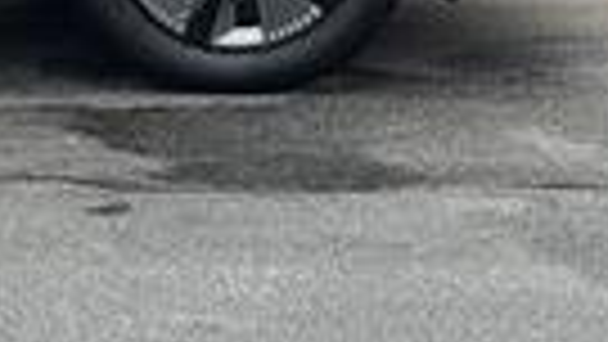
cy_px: -171
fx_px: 3144
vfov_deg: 6.2
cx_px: -423
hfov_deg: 10.5
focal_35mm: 195
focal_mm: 6.76
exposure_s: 1/439
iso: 64
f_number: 1.78
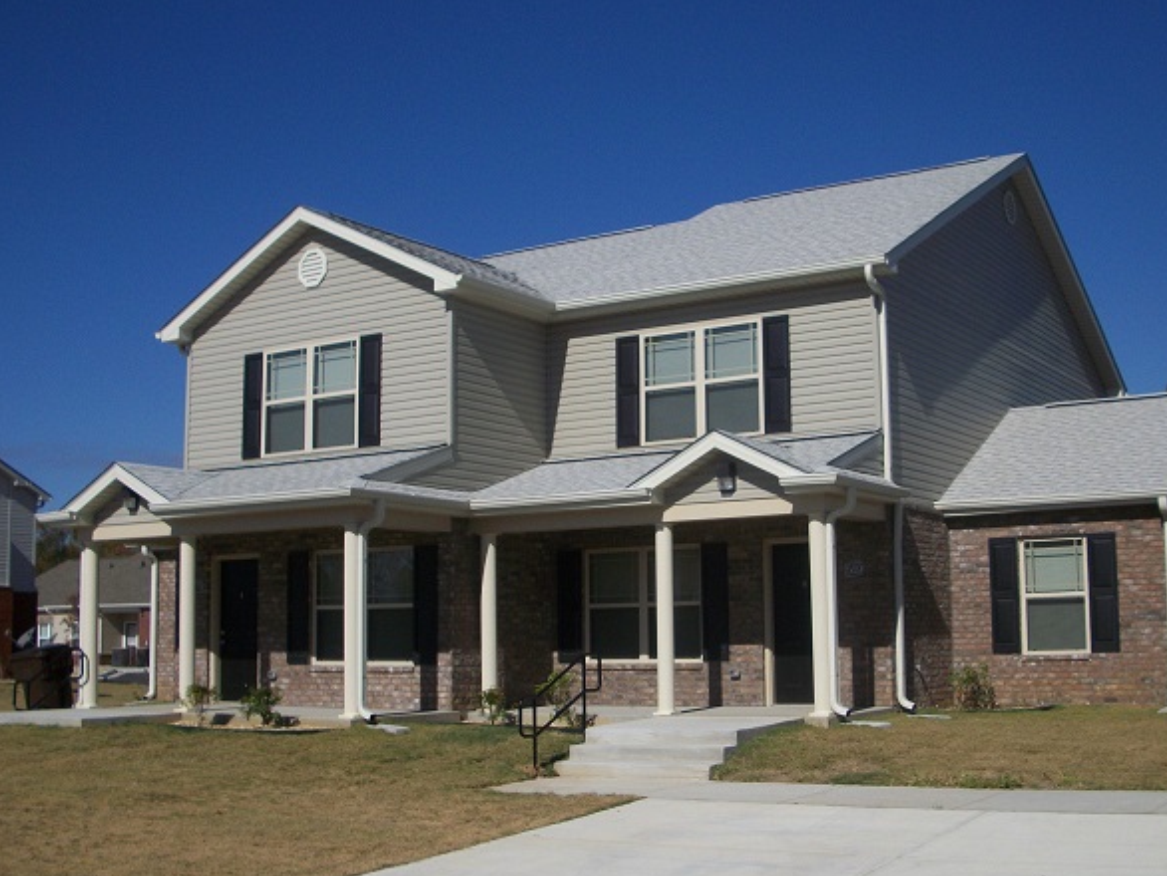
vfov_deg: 33.6
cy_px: 470
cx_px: 665
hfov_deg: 43.7
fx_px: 1450
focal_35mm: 43
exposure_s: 1/400
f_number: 8.8
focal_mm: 6.3
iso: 80
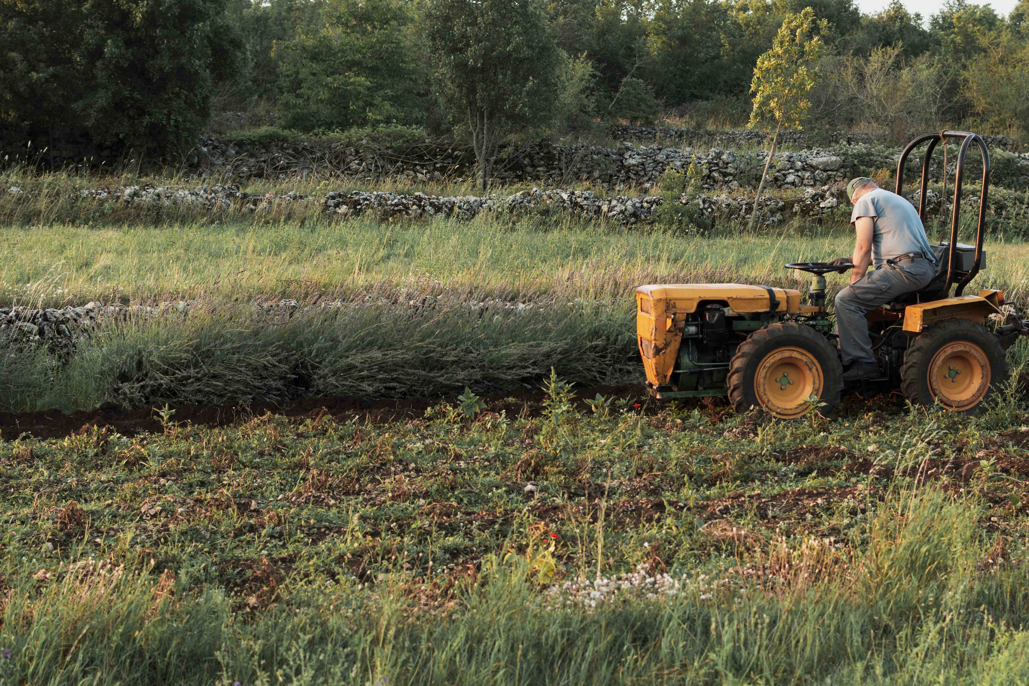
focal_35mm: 69
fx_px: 1962
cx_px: 643
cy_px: 271
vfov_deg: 19.8
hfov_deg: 29.3
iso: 100
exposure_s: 1/320
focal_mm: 35
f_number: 3.5
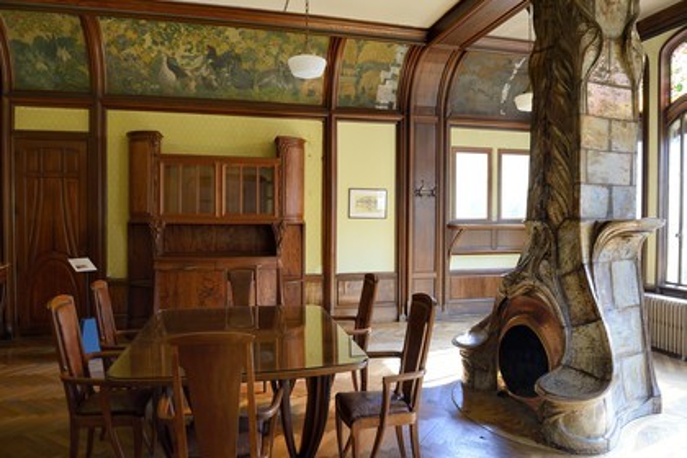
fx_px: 458
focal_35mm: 24
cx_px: 344
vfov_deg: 53.1
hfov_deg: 73.7
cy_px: 229
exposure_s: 1/10
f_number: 6.3
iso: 200
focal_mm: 24
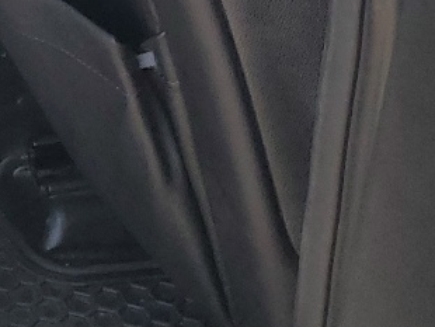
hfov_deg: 12.3
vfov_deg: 10.5
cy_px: -248
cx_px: -540
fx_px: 1685
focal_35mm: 134
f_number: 1.5
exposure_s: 1/323
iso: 50
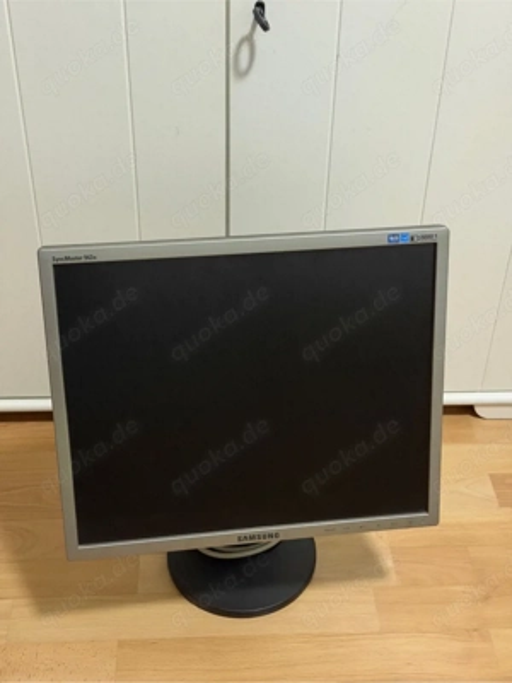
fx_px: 947
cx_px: 256
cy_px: 342
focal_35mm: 48
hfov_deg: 30.3
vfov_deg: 39.7
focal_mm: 6.76
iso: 800
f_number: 1.78
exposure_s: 1/30
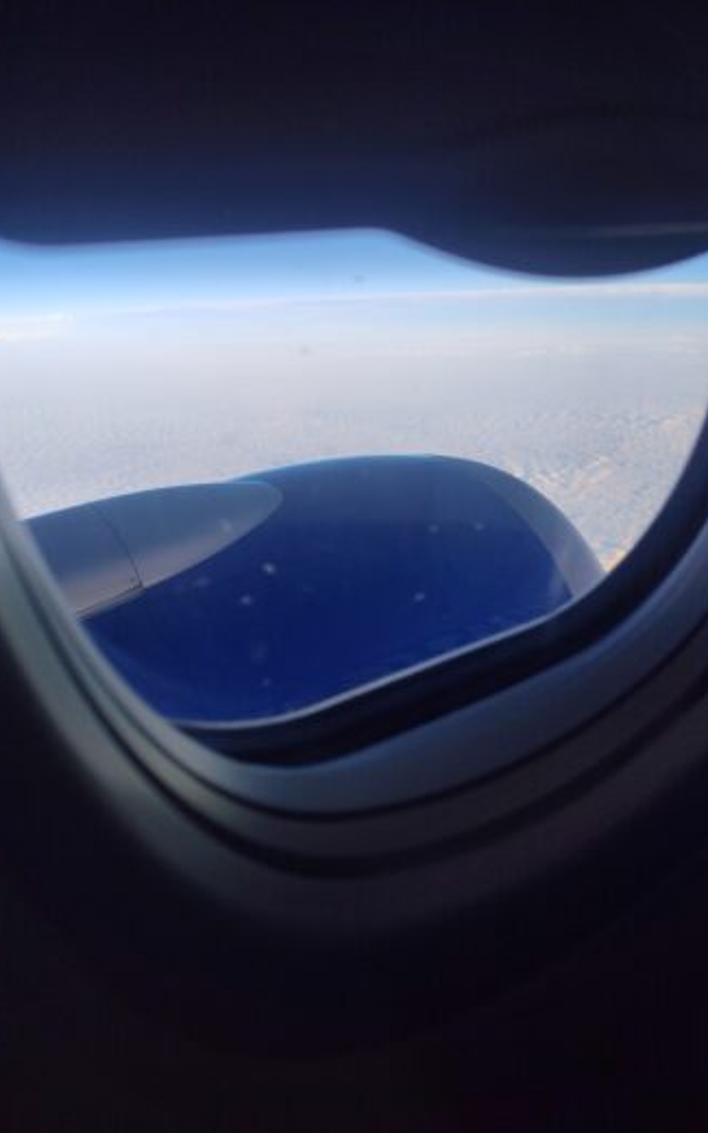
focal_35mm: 25
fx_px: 772
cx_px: 373
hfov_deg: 49.3
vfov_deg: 72.5
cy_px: 559
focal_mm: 5.56
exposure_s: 1/612
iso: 100
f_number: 1.8
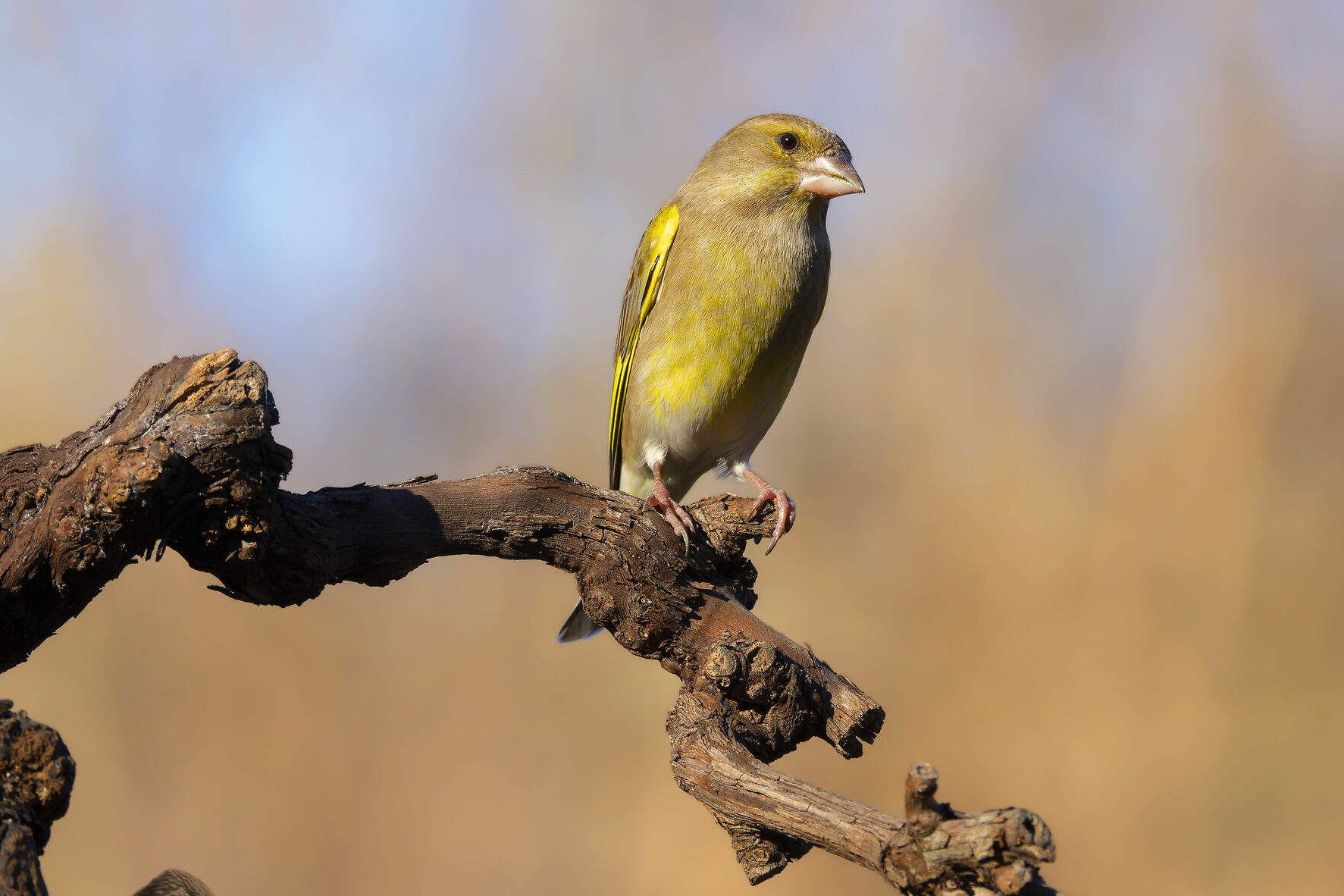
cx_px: 644
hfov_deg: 2.8
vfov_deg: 1.9
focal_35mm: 731
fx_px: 27289
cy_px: 403
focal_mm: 360
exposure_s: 1/640
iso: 200
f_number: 8
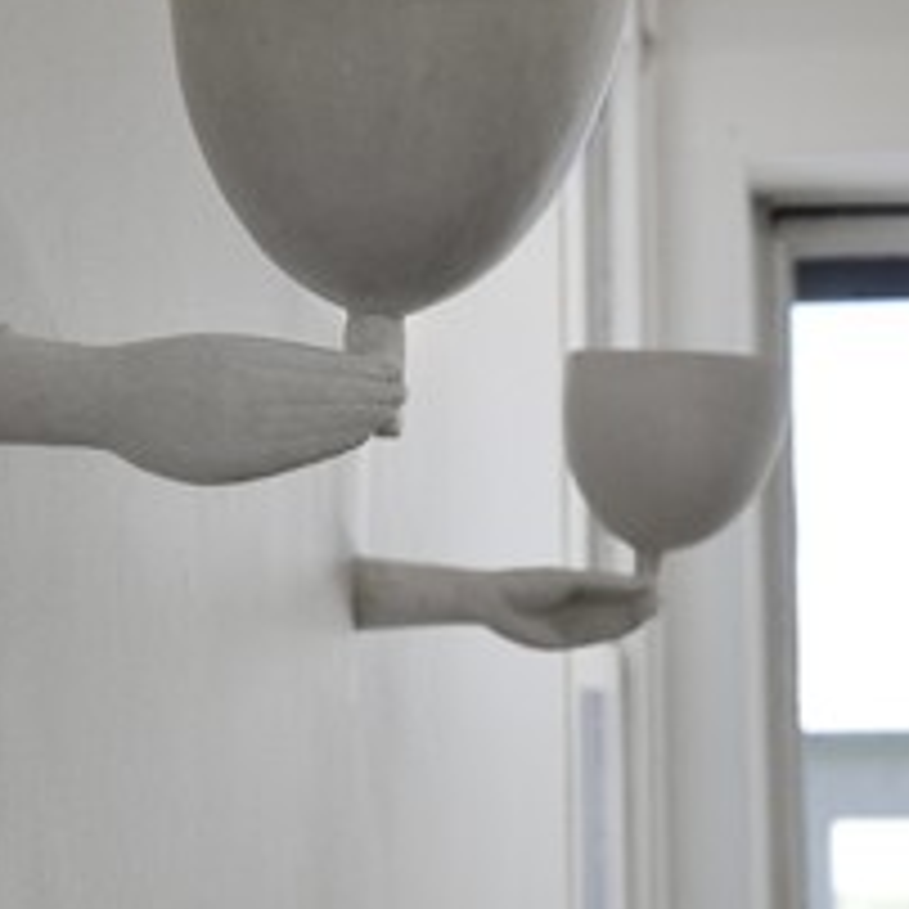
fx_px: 3684
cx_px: 632
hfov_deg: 14.0
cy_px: 423
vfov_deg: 14.1
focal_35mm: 124
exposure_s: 1/80
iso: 800
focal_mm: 70
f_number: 9
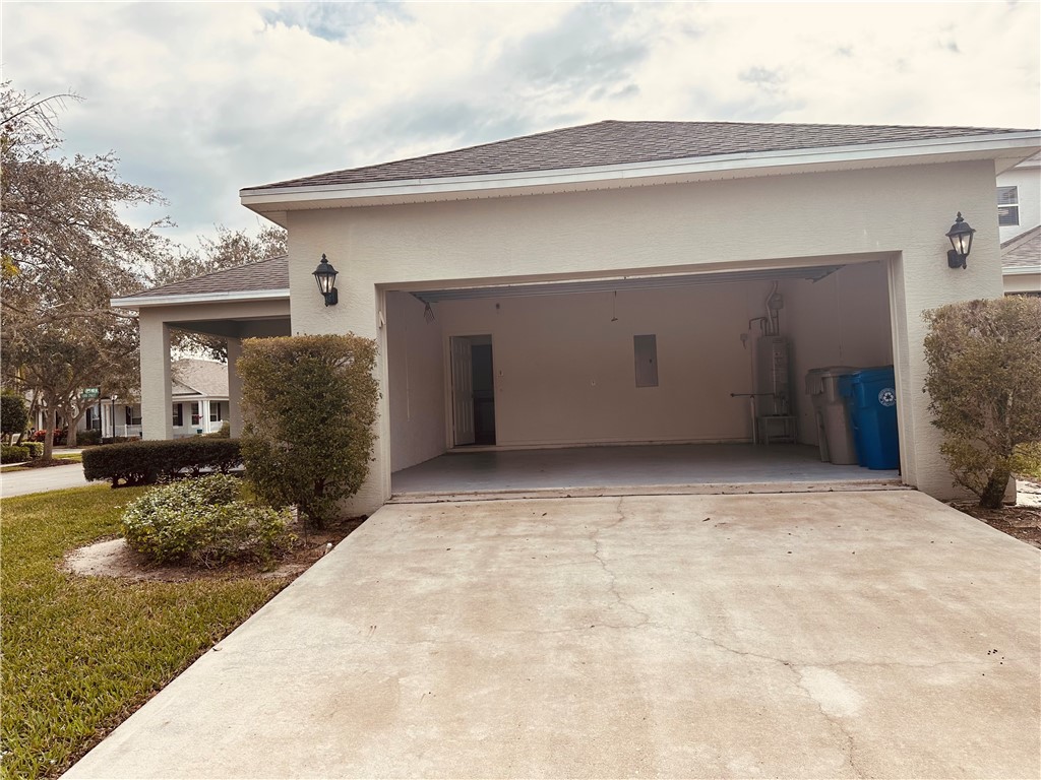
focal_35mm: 24
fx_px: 722
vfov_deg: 56.8
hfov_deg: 71.6
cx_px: 520
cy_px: 390
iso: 80
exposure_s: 1/2967
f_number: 1.78
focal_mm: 6.86
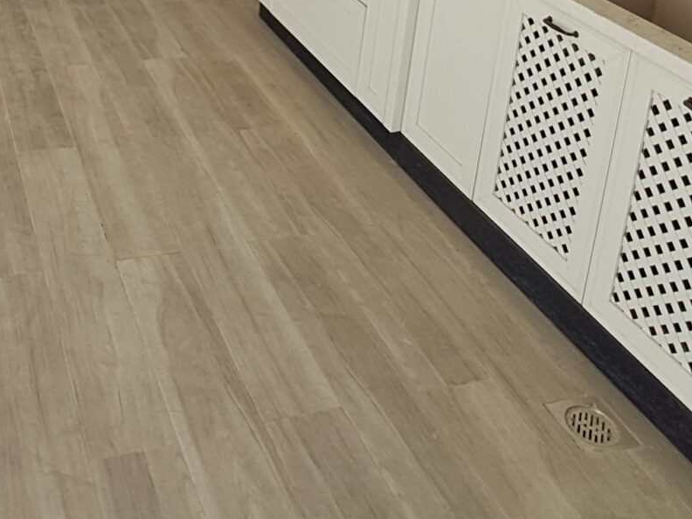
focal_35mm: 42
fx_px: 840
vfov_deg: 28.6
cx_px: 148
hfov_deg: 42.9
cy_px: -142
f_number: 2.2
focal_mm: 1.42
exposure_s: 1/100
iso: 40
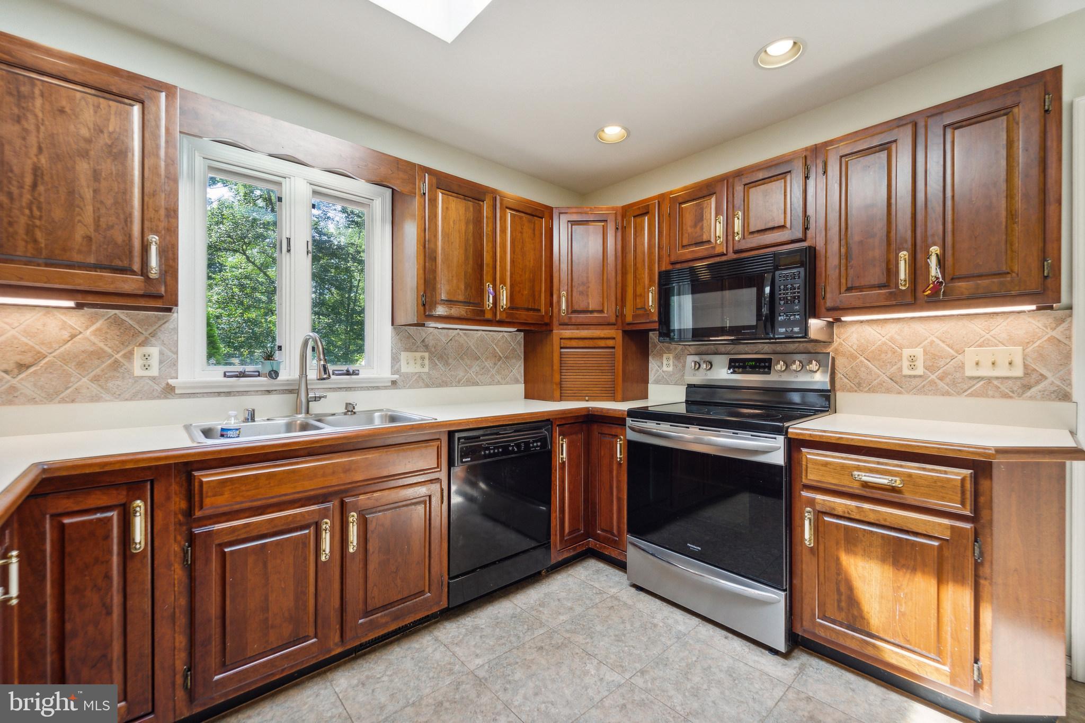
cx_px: 542
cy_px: 362
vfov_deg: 81.2
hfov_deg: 104.3
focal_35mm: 14
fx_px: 422
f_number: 5.6
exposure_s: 1/50
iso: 640
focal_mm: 14
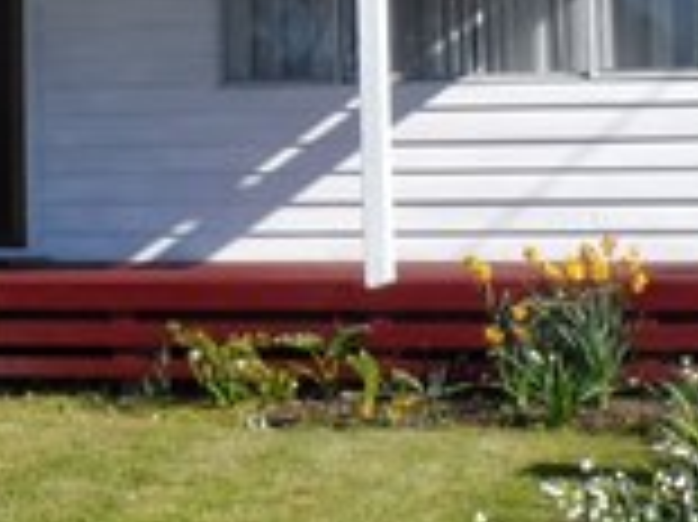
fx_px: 2498
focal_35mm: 124
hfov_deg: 15.7
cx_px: 45
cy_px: -94
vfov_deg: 11.7
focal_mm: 4
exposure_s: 1/500
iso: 80
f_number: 4.5
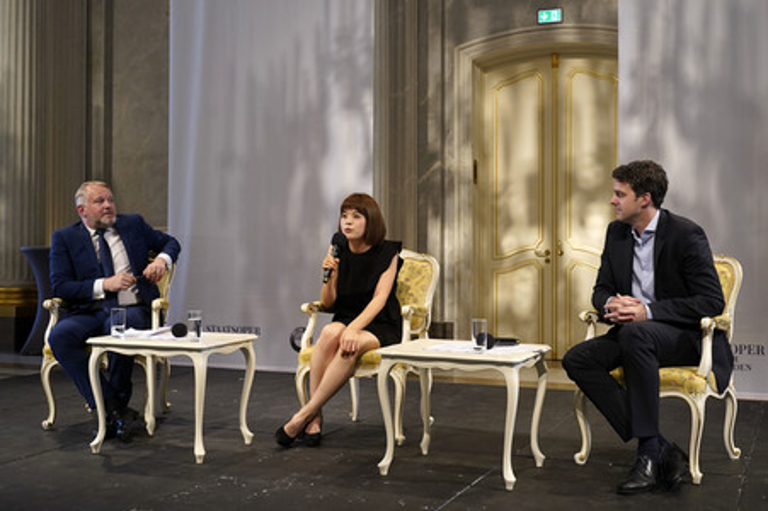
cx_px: 384
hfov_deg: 49.6
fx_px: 831
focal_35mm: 39
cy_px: 256
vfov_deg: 34.2
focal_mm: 39
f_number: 5
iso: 1600
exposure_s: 1/100
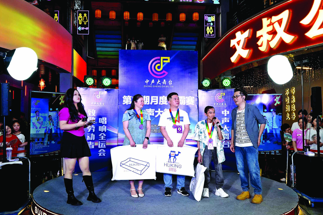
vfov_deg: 43.6
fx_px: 269
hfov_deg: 61.9
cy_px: 104
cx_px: 157
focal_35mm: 30
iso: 1000
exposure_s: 1/125
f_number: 8
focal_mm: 29
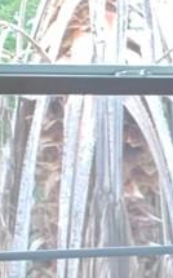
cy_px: 265
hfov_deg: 4.4
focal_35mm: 263
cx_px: 831
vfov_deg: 8.0
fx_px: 1988
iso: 100
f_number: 1.8
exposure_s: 1/101
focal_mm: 4.25
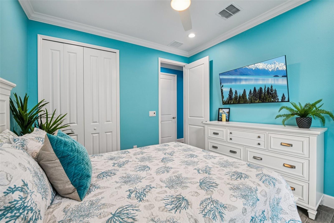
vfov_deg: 81.2
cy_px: 112
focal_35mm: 14
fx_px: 130
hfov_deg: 104.3
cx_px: 167
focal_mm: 14
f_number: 8
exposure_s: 1/50
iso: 400
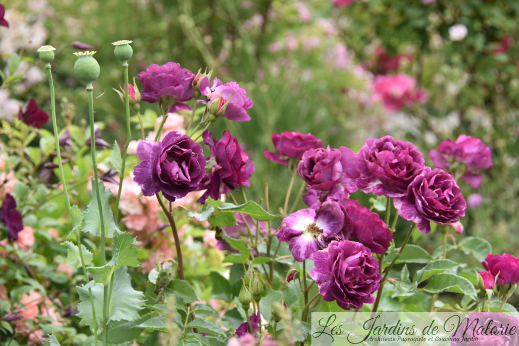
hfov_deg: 17.5
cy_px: 173
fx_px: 1687
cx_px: 260
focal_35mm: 117
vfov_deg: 11.7
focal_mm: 78
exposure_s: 1/250
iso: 200
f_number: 5.6
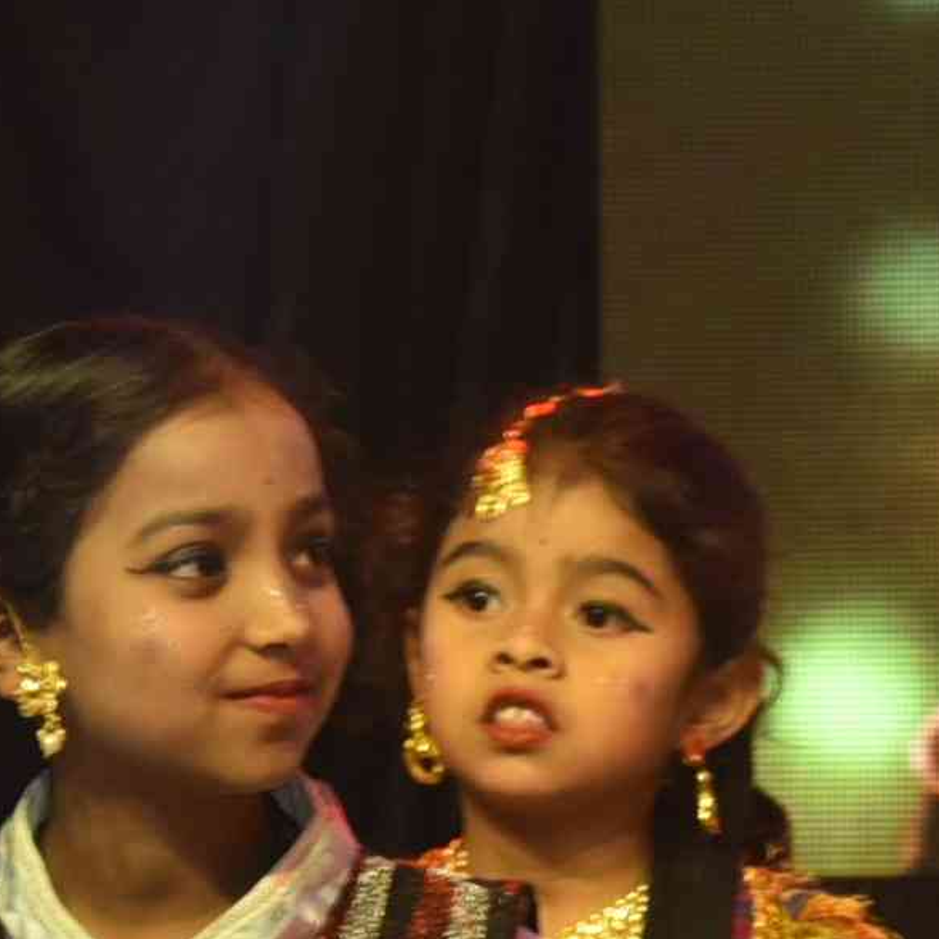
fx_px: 22035
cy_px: 792
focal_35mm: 718
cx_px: 91
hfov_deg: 2.4
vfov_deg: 2.4
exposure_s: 1/125
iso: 320
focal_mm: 110
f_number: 5
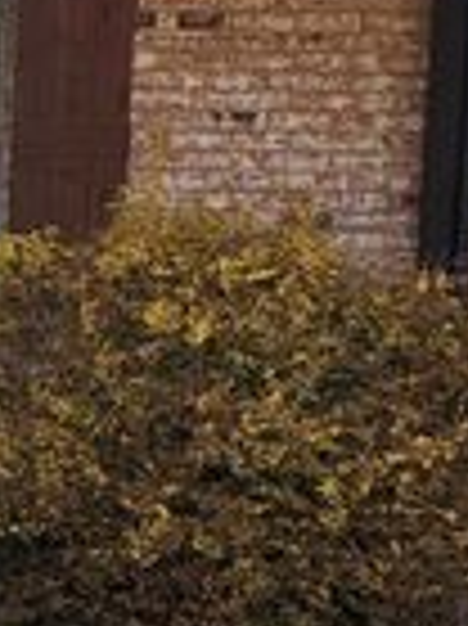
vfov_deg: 29.0
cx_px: -508
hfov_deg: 16.1
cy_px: 281
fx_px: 1210
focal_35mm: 67
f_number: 2.2
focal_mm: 2.22
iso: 50
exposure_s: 1/591
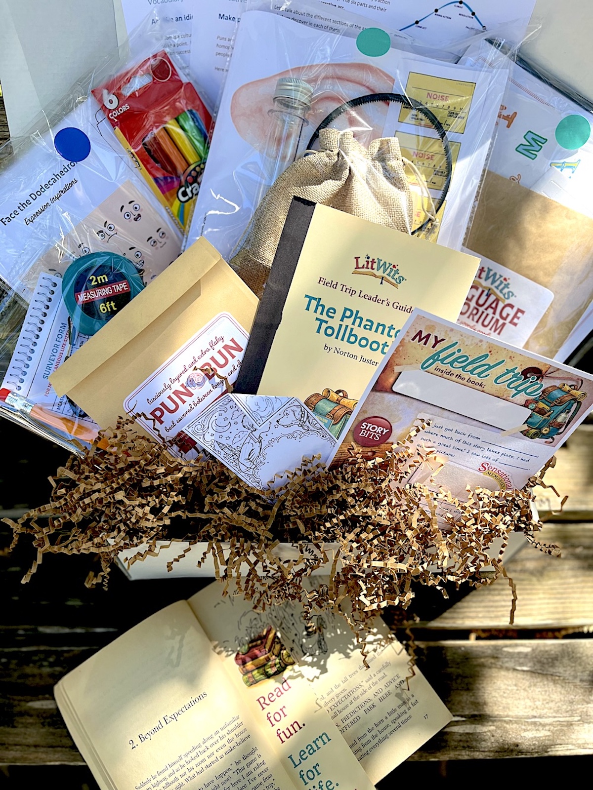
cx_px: 296
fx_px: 594
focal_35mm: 26
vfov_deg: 67.3
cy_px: 395
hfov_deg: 53.1
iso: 50
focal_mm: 5.1
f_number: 1.6
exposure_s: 1/483
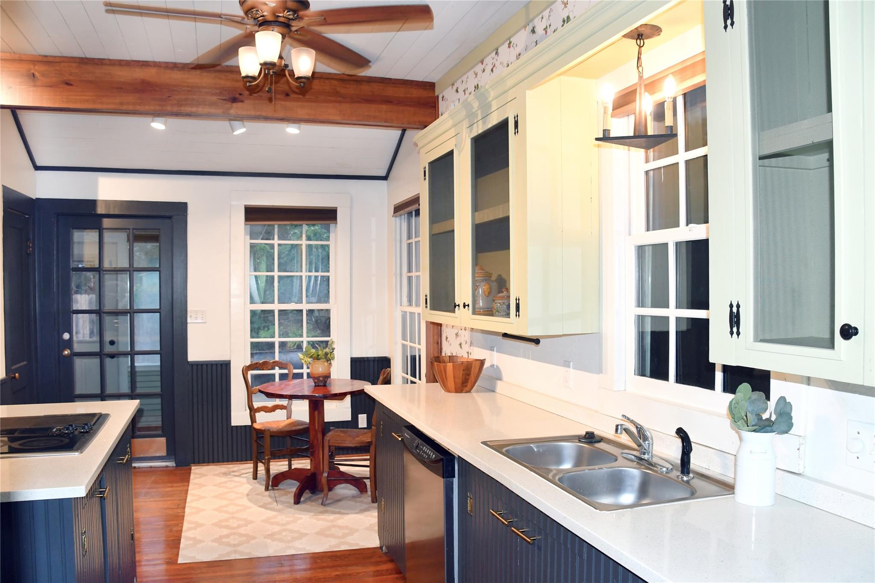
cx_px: 438
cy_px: 292
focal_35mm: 27
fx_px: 656
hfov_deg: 67.4
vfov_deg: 47.9
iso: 1000
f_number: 5.6
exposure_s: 1/30
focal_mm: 18
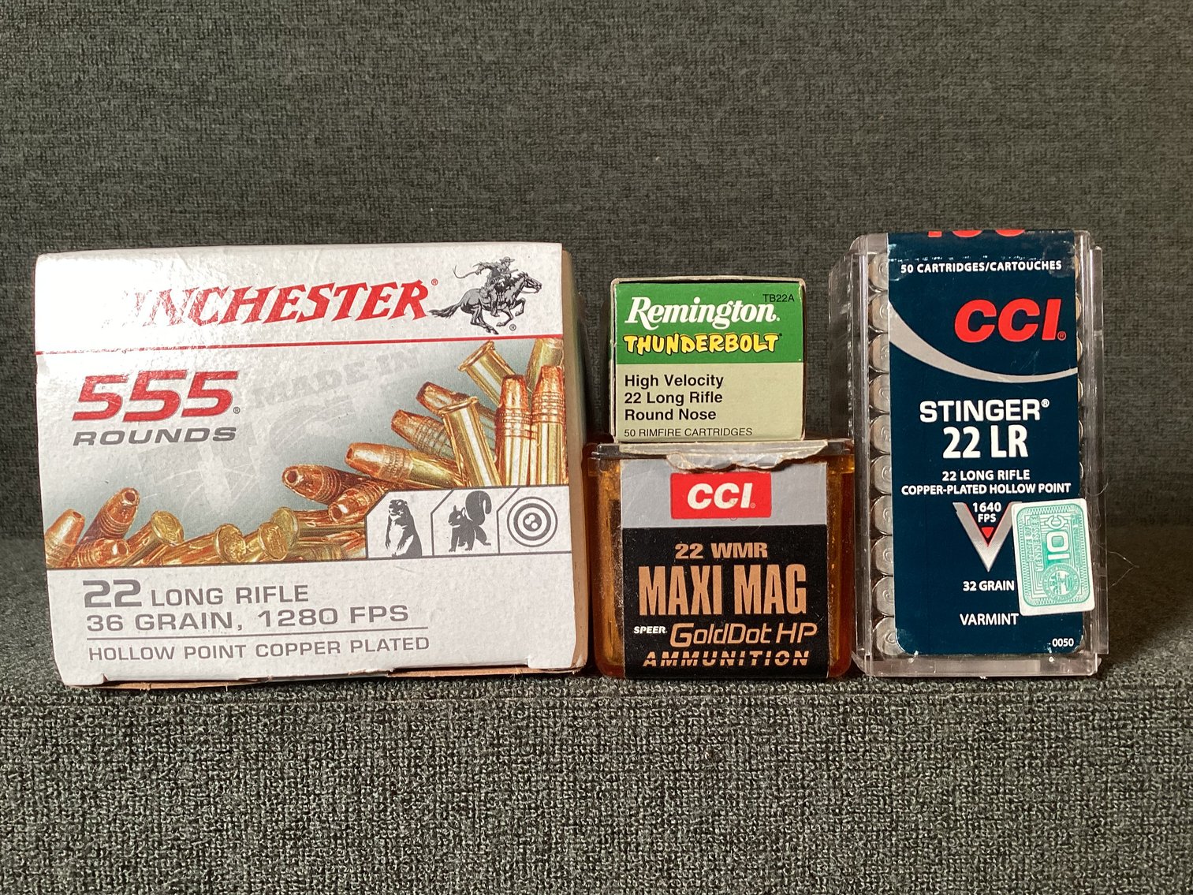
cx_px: 596
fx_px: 1068
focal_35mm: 31
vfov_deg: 45.4
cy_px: 448
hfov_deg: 58.3
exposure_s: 1/50
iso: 64
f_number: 2.4
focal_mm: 3.3
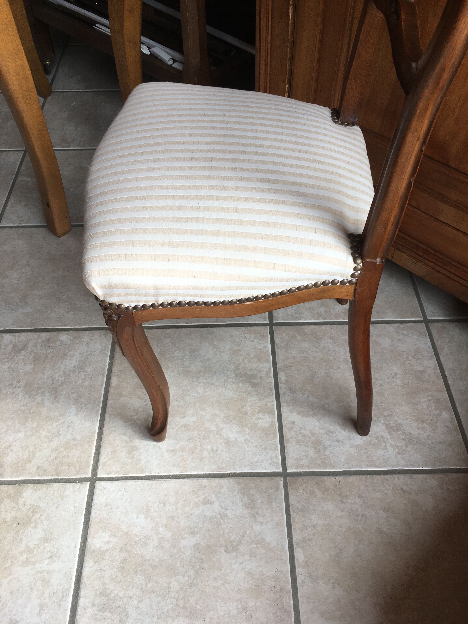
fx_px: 523
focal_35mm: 29
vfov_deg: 61.7
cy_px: 312
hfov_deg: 48.2
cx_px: 234
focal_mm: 4.15
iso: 25
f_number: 2.2
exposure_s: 1/185
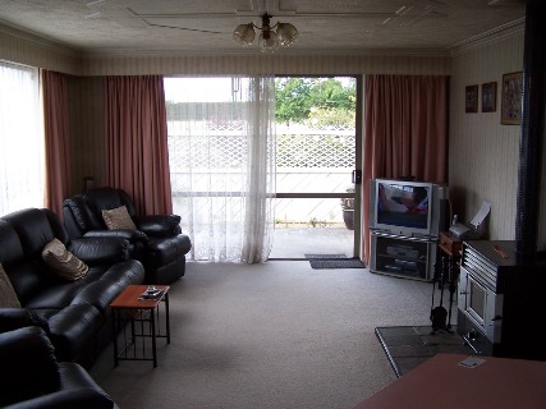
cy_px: 204
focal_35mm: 38
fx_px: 599
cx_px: 273
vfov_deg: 37.7
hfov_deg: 49.0
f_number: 2.8
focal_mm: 6.3
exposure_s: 1/60
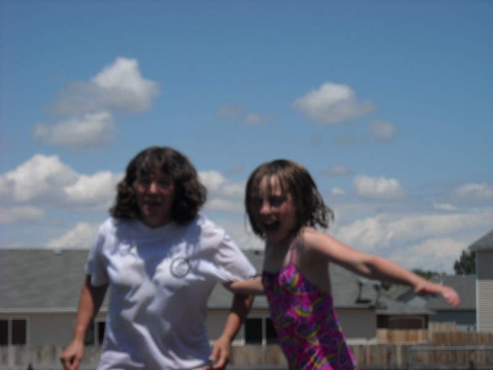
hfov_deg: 18.7
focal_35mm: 105
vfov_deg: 14.1
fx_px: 1495
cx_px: 246
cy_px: 185
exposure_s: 1/284
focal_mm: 17.1
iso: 64
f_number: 9.3
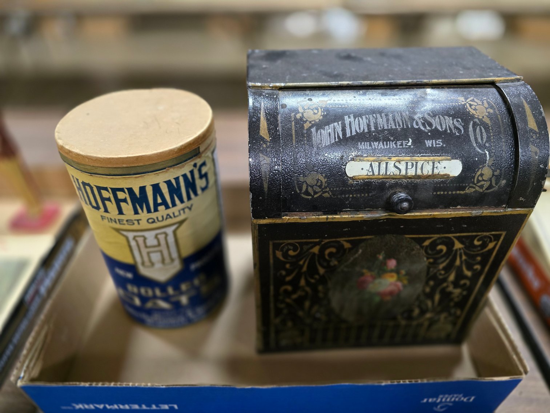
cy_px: 206
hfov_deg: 73.9
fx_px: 365
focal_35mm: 23
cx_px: 275
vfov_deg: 58.9
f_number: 1.7
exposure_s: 1/60
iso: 800
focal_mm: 6.3
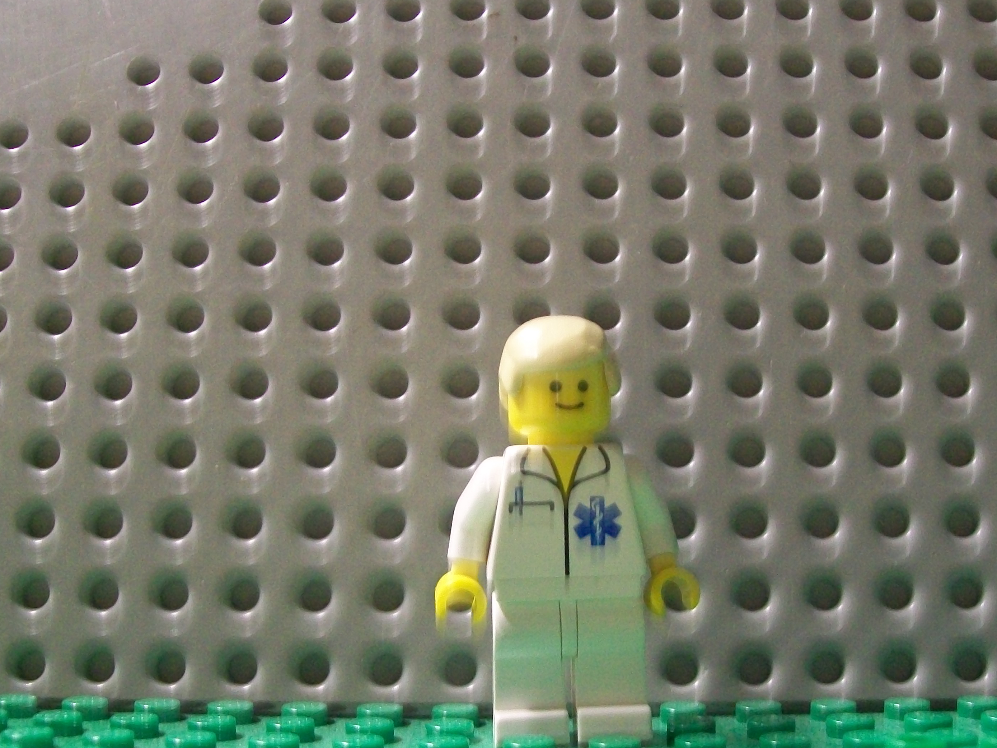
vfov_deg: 32.1
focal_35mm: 45
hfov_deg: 42.0
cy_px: 419
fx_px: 1296
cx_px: 552
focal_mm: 6
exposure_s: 1/8
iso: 200
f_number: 2.7
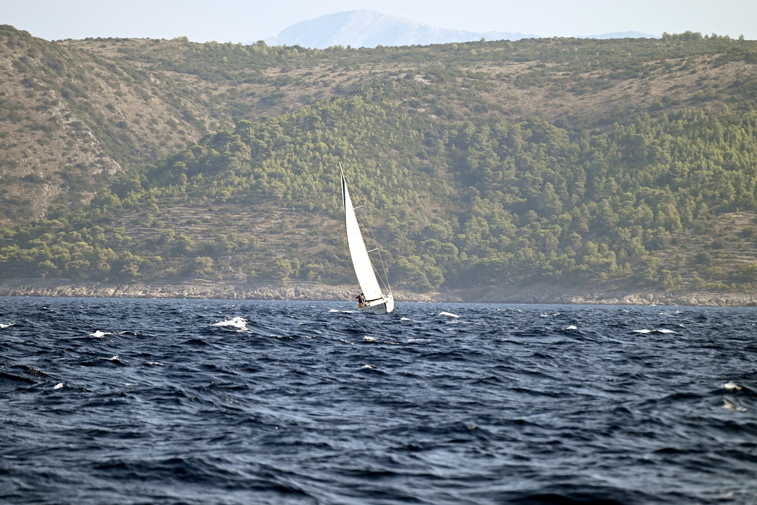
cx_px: 378
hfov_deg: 7.6
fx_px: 5678
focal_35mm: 270
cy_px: 252
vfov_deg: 5.1
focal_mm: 270
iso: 320
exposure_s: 1/1000
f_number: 5.6
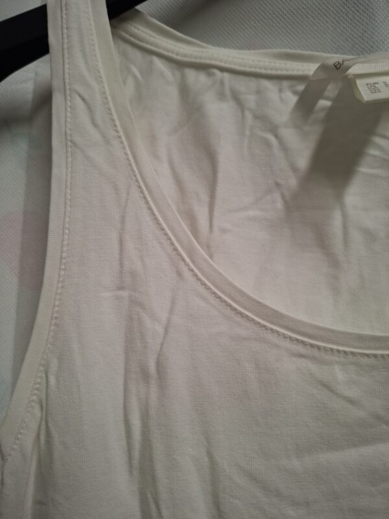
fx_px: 345
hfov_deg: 58.9
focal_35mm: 23
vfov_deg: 73.9
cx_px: 194
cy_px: 260
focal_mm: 5.54
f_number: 1.8
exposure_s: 1/100
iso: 250
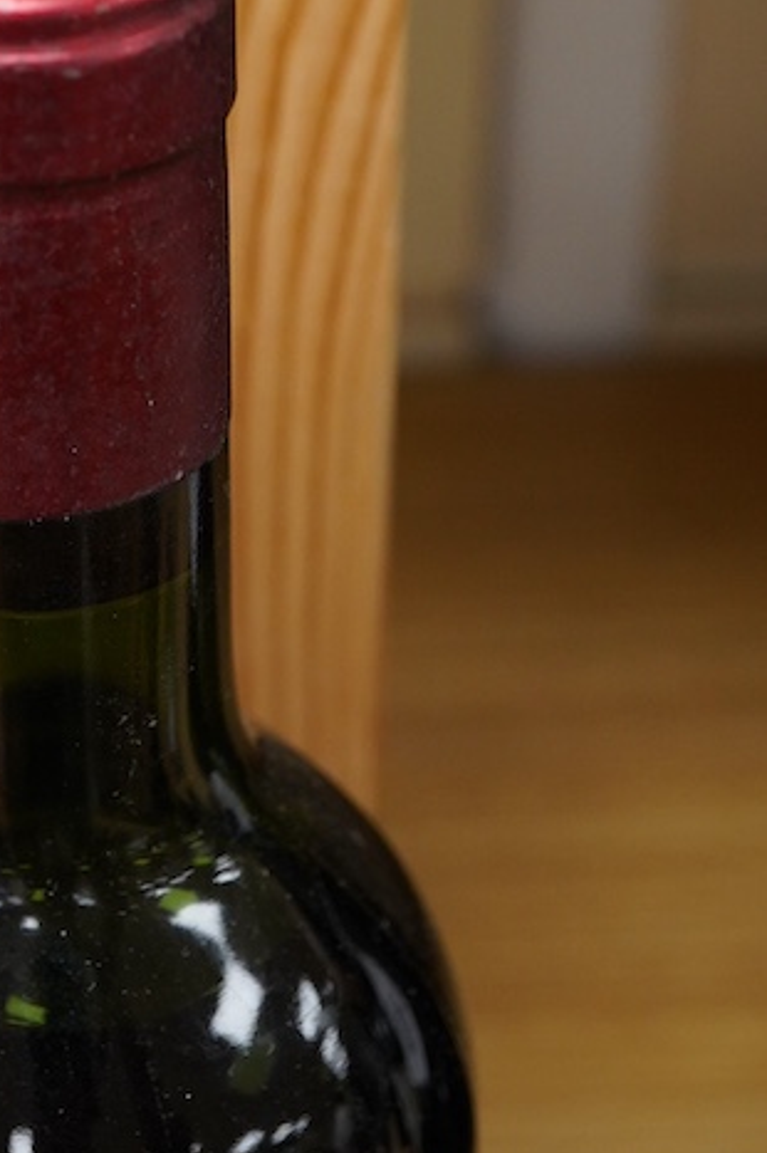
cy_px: 356
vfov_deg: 23.3
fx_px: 2784
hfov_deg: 15.5
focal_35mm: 87
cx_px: 111
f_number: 8
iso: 1250
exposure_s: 1/125
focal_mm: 30
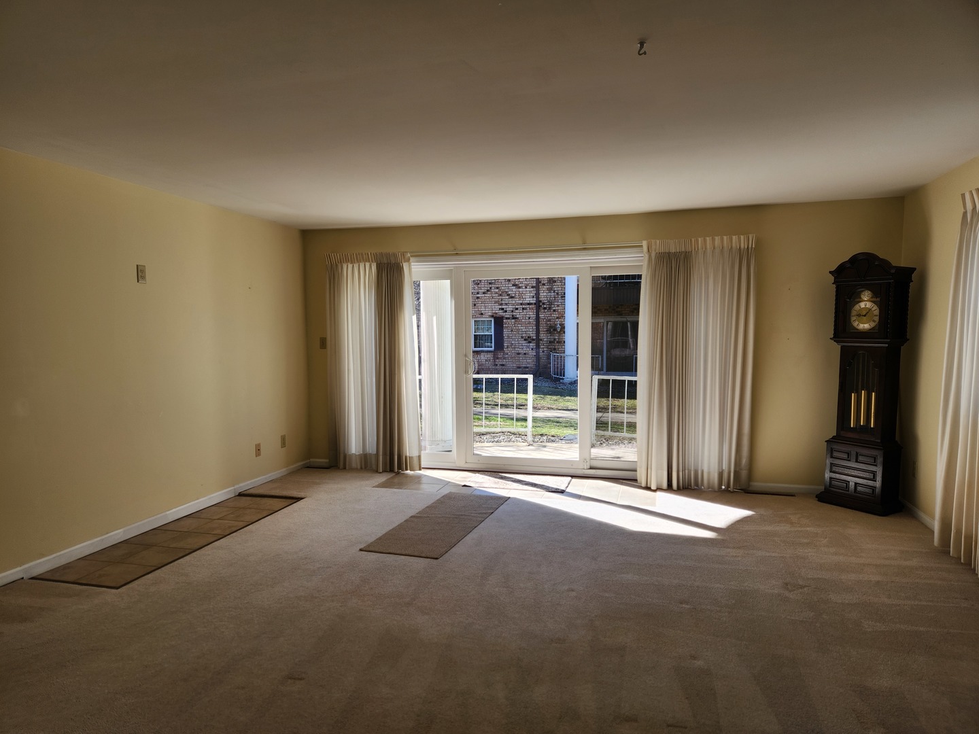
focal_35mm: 23
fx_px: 650
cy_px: 367
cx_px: 490
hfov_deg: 73.9
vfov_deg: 58.9
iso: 20
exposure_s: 1/180
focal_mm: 5.4
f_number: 1.8
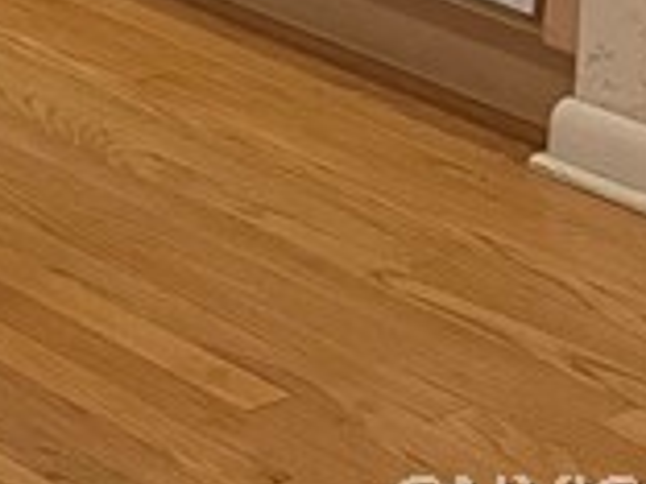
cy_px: -1009
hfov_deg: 8.9
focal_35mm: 171
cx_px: -1449
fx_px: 3191
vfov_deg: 7.5
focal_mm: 4.2
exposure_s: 1/60
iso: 125
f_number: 1.6
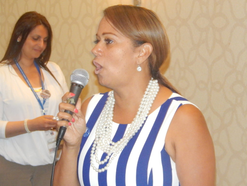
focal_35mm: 184
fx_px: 1313
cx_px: 124
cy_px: 93
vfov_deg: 8.1
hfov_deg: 10.7
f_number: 5.3
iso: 1400
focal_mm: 32.8
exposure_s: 1/30
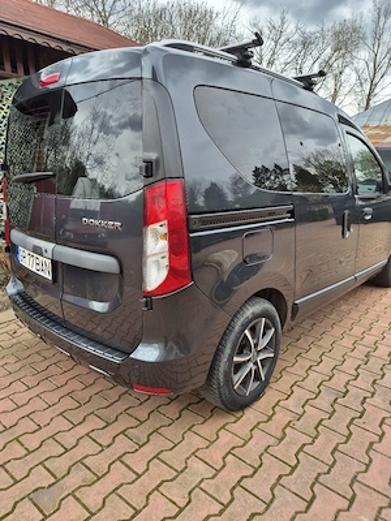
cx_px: 196
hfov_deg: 58.9
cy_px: 260
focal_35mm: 23
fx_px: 346
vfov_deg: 73.9
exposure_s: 1/769
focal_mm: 5.4
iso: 25
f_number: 1.8
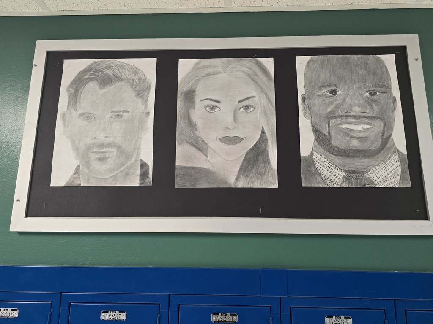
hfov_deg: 73.9
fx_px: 288
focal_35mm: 23
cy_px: 162
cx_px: 216
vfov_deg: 58.9
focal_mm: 6.3
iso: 1000
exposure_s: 1/120
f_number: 1.7
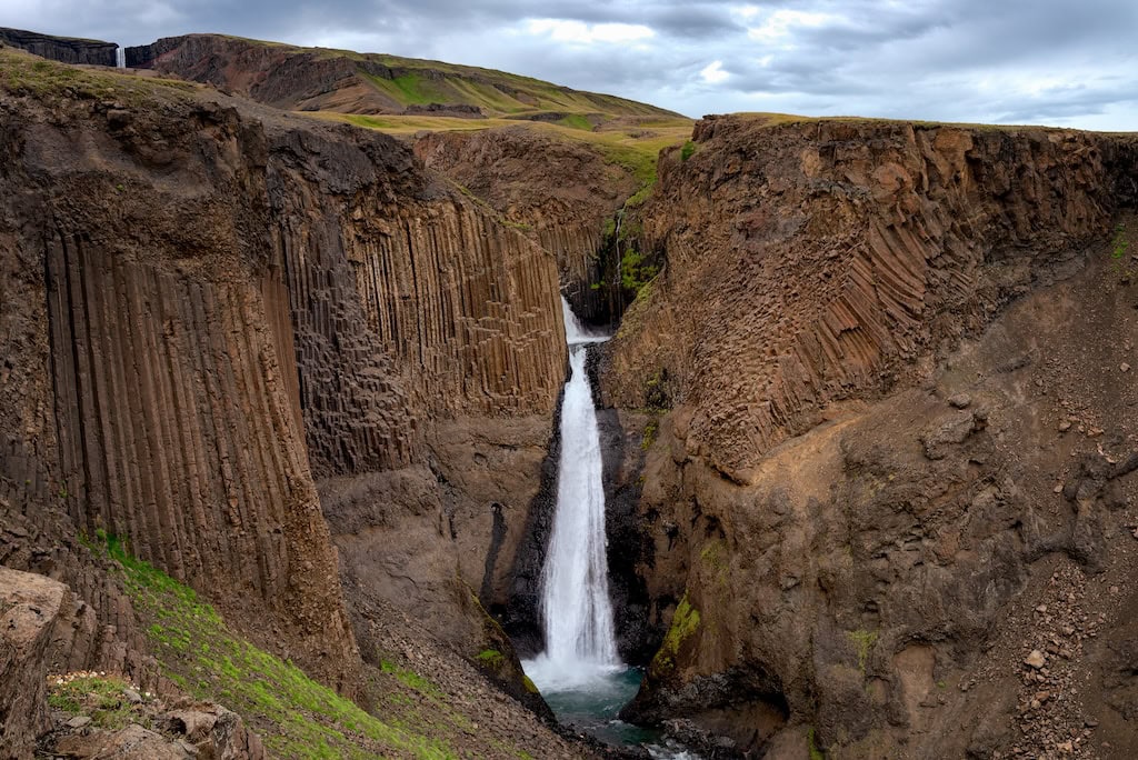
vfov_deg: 35.1
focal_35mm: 38
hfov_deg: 50.7
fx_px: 1202
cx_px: 569
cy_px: 380
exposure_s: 1/100
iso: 100
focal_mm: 38
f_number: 8
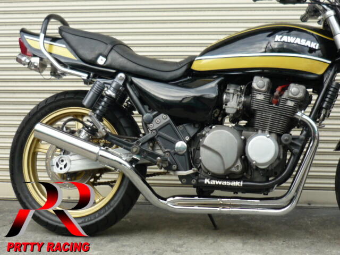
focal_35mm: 61
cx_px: 170
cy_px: 128
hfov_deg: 31.7
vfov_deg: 24.0
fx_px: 599
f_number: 2.9
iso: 100
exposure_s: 1/160
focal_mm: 6.3
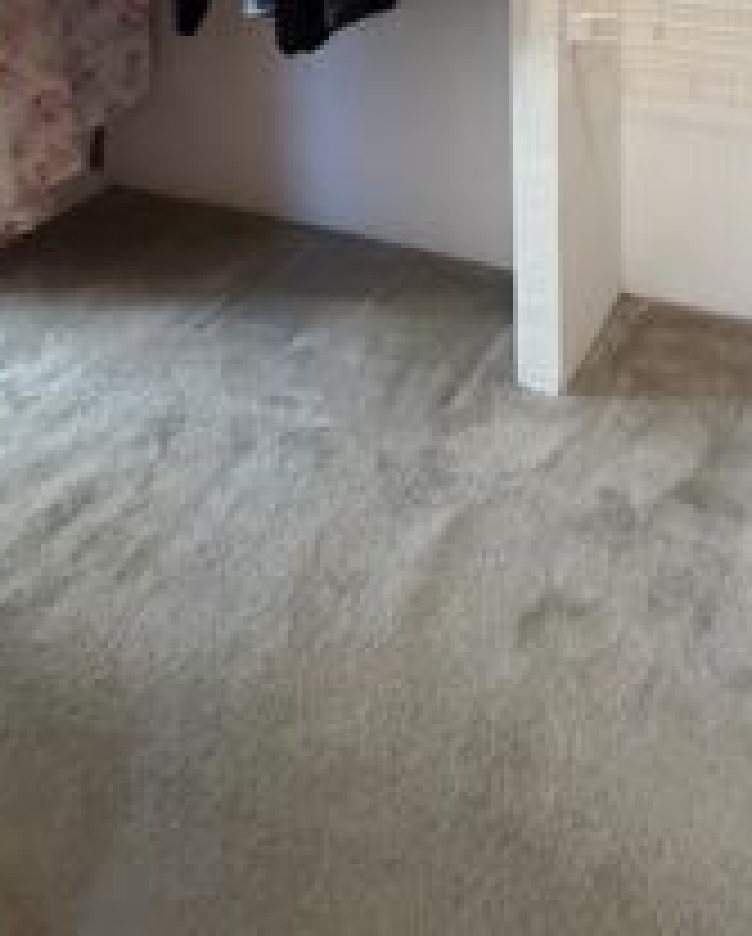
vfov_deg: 40.0
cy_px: -133
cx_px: 545
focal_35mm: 35
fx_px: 972
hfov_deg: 41.3
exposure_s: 1/60
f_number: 2.2
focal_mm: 2.22
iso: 500
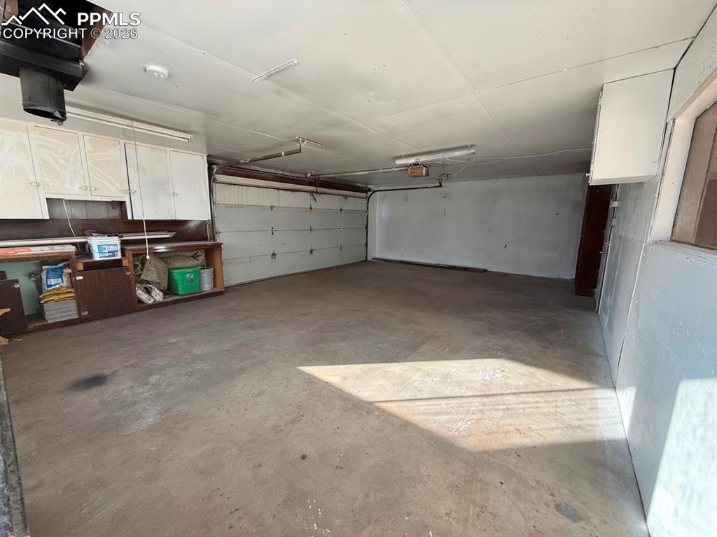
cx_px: 358
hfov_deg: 102.1
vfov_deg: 85.6
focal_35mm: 14
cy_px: 268
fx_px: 290
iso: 100
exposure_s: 1/99
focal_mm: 2.22
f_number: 2.2
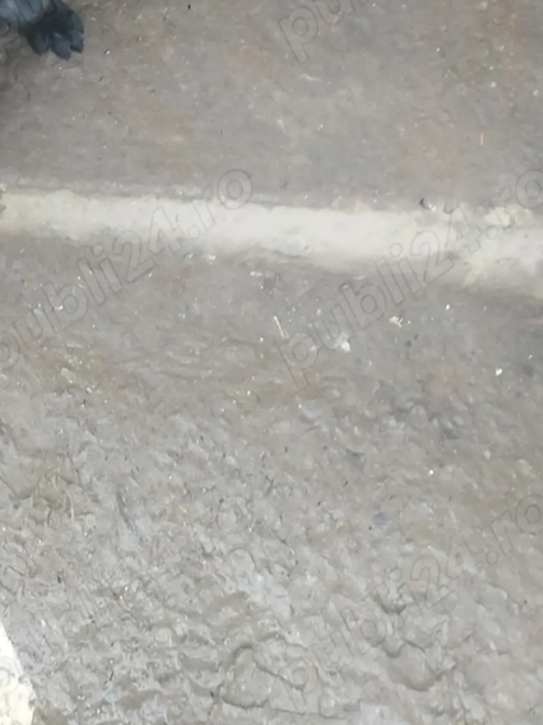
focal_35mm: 61
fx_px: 1277
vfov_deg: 29.8
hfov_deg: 22.8
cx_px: -34
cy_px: 15
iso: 865
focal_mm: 6.24
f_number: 1.8
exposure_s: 1/33.3
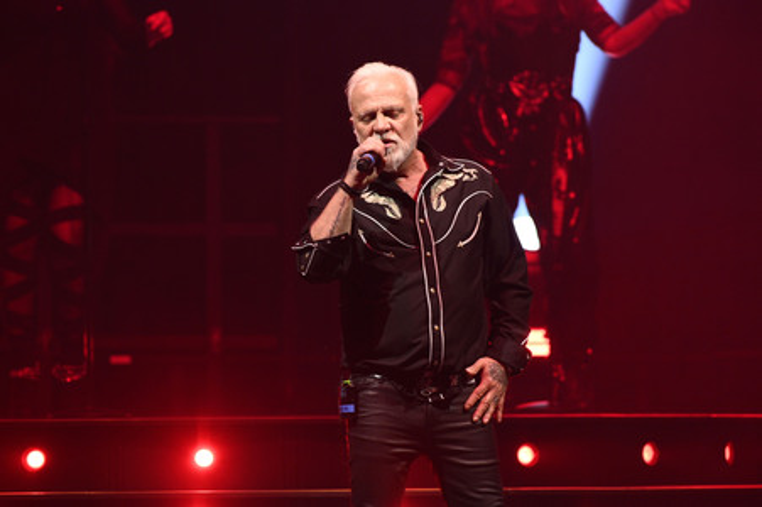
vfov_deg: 2.7
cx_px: 381
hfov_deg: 4.1
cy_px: 254
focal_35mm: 500
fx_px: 10575
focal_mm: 500
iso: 3200
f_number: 6.3
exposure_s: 1/250
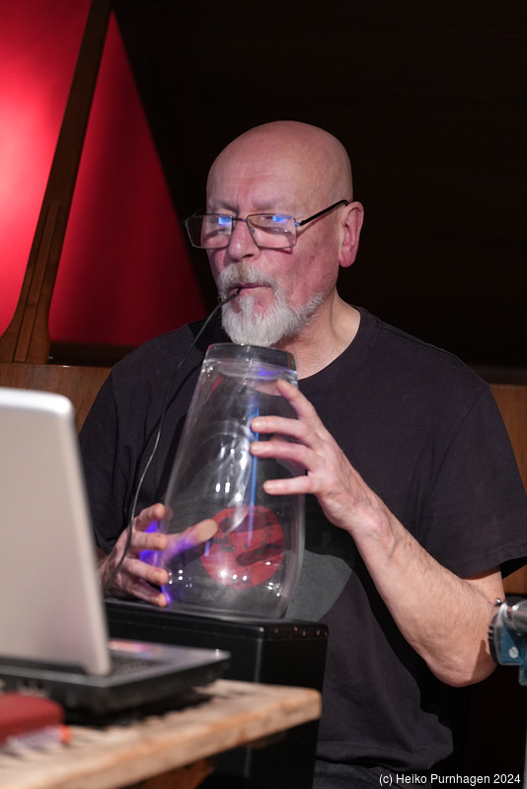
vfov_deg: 16.3
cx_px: 264
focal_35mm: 126
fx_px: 2764
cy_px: 394
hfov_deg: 10.9
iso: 6400
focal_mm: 126
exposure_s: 1/50
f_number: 4
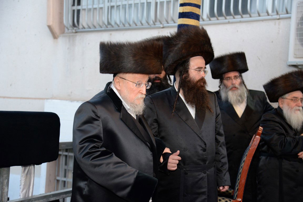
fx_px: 438
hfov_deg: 38.2
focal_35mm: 52
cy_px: 101
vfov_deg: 26.0
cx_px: 152
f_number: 4
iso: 2000
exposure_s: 1/125
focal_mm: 52
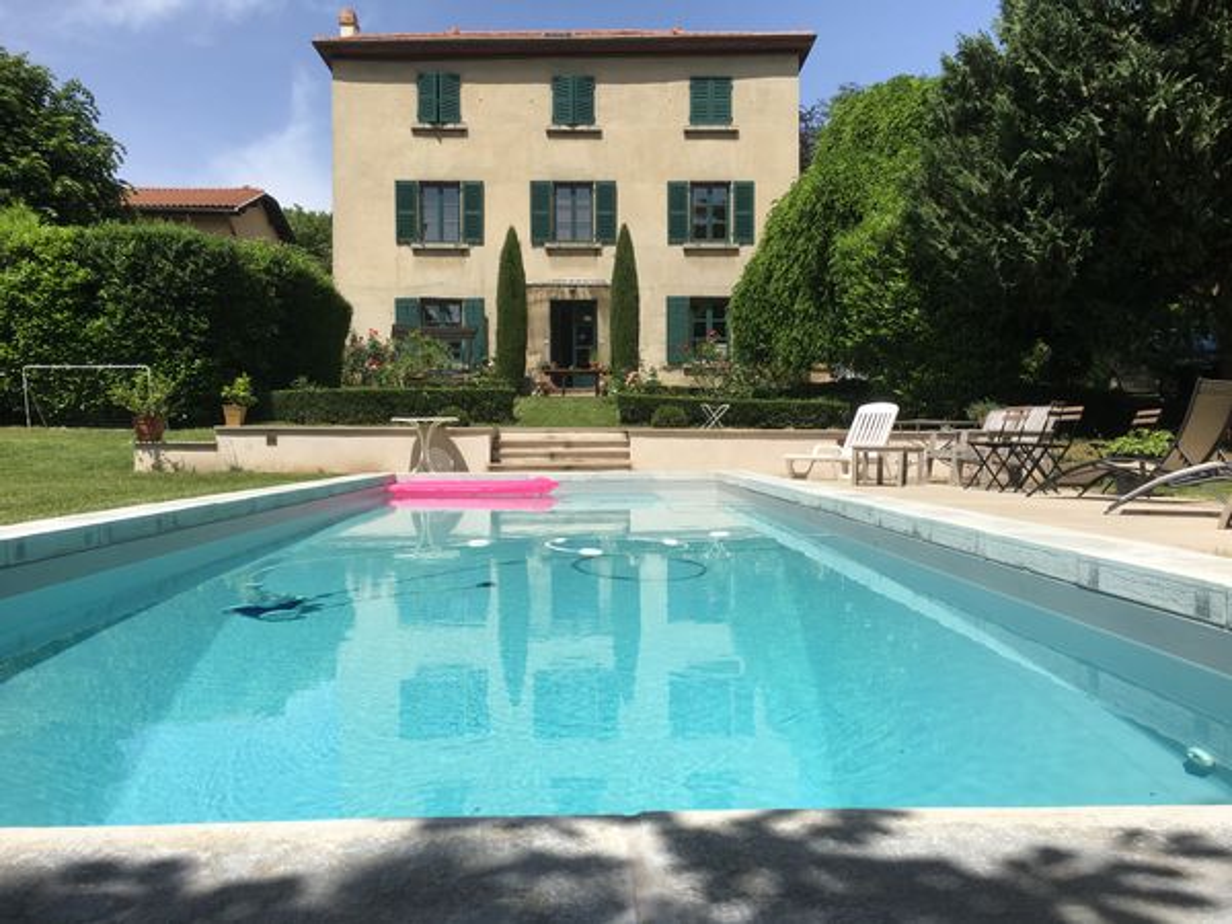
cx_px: 616
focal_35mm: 29
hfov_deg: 61.7
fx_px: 1032
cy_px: 462
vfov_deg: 48.2
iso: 25
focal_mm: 4.15
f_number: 2.2
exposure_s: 1/1923
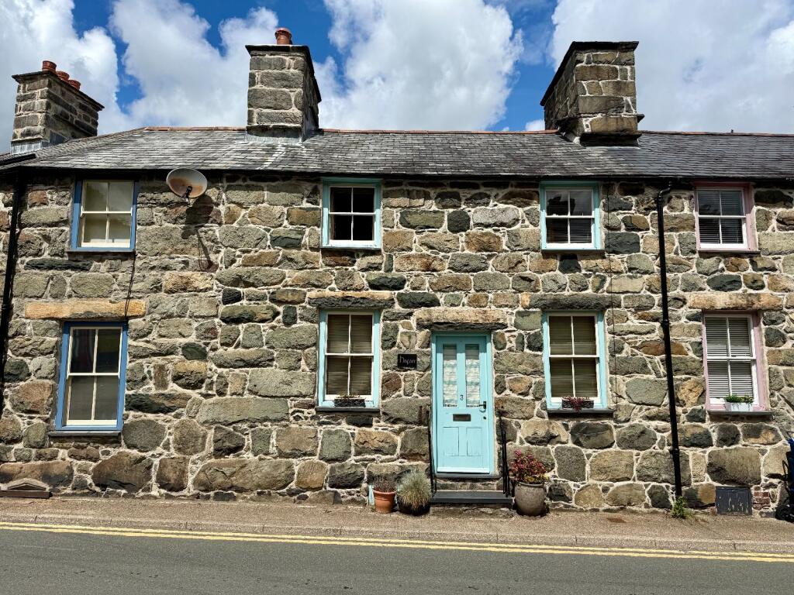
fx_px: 550
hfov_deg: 71.6
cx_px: 397
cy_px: 298
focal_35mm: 24
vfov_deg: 56.8
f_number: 1.78
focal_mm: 6.76
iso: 80
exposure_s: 1/7353
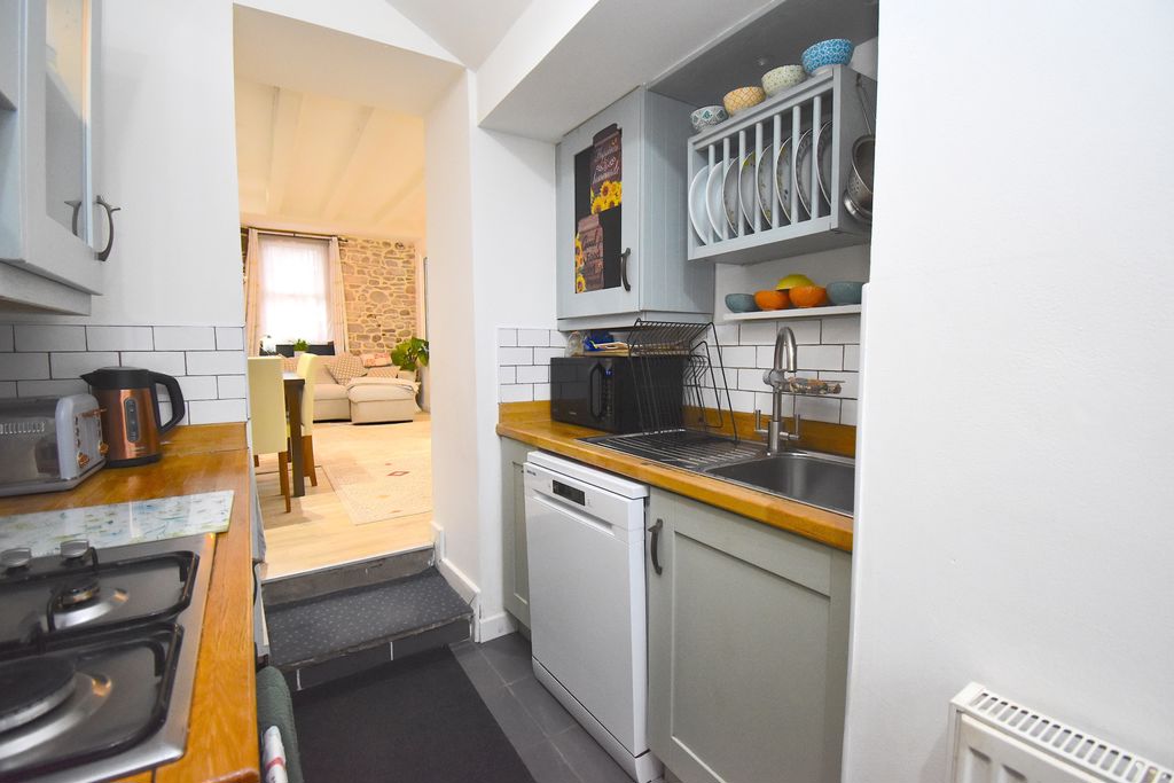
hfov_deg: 100.4
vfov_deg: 77.3
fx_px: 489
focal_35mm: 15
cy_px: 392
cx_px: 587
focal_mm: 10
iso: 1400
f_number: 4.5
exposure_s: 1/125
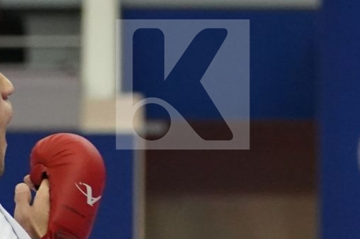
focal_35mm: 463
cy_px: 338
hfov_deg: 4.5
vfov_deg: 3.0
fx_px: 4627
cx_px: 183
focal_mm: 86
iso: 3200
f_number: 2.8
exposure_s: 1/1000
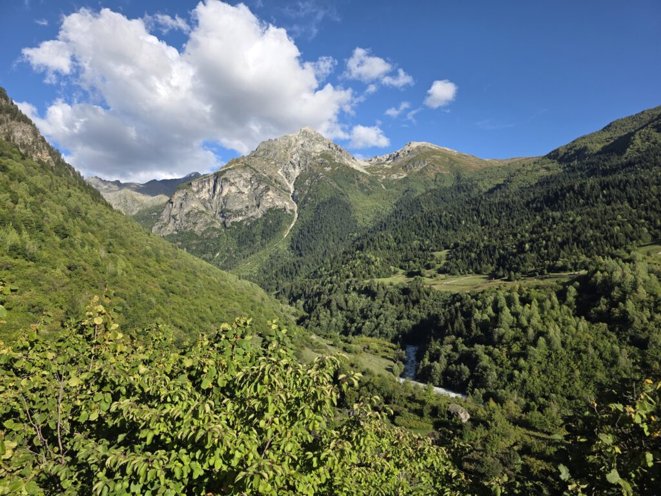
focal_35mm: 23
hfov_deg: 73.9
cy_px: 248
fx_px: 439
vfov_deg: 58.9
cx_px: 330
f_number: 1.7
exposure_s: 1/3972
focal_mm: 6.3
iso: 80
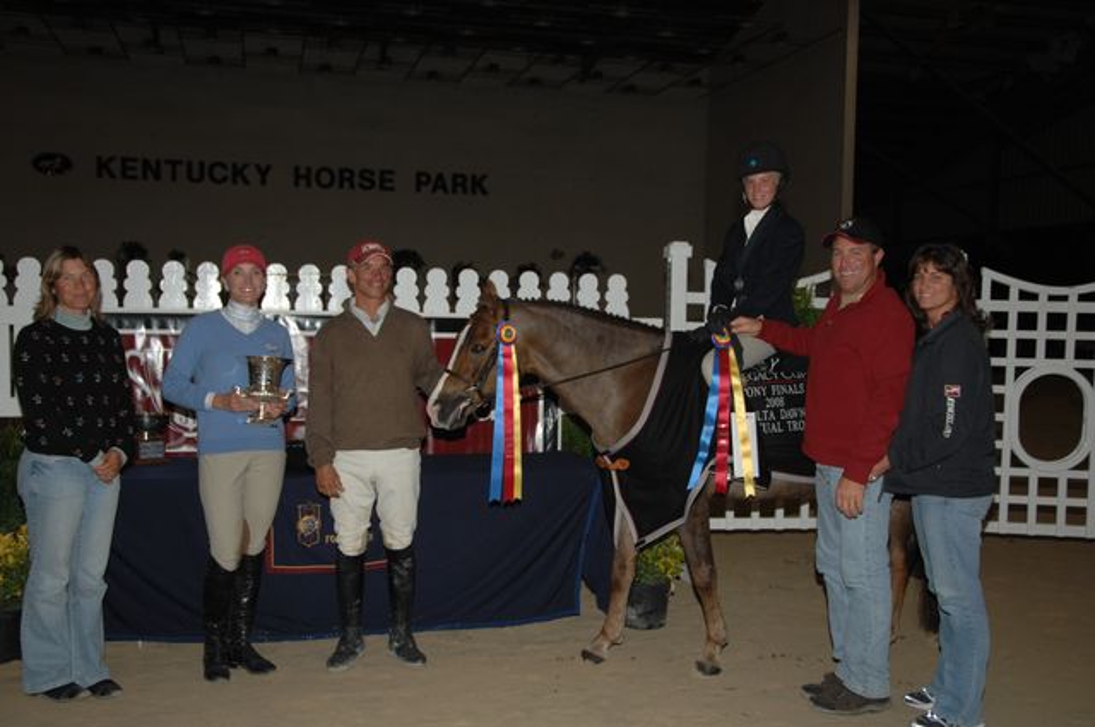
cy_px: 364
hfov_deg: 53.2
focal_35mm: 36
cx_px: 548
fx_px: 1094
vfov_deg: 36.8
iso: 200
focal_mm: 24
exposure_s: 1/125
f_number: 3.8
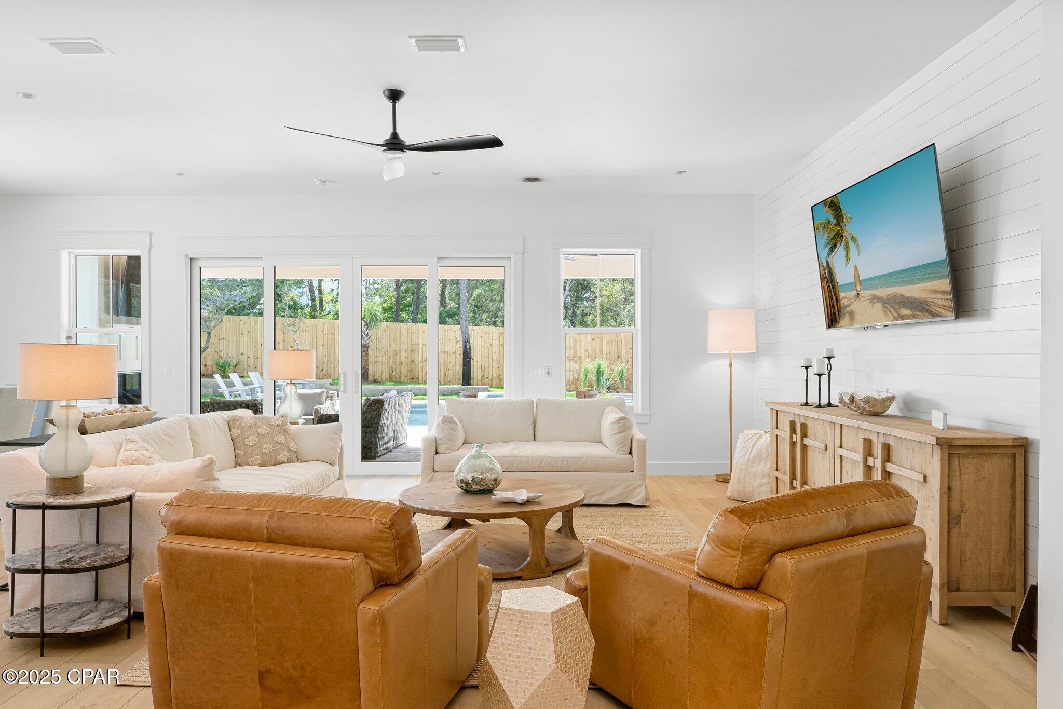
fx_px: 709
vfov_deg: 53.1
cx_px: 532
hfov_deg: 73.7
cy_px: 354
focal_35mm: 24
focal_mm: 24
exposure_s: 1/50
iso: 640
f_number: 8
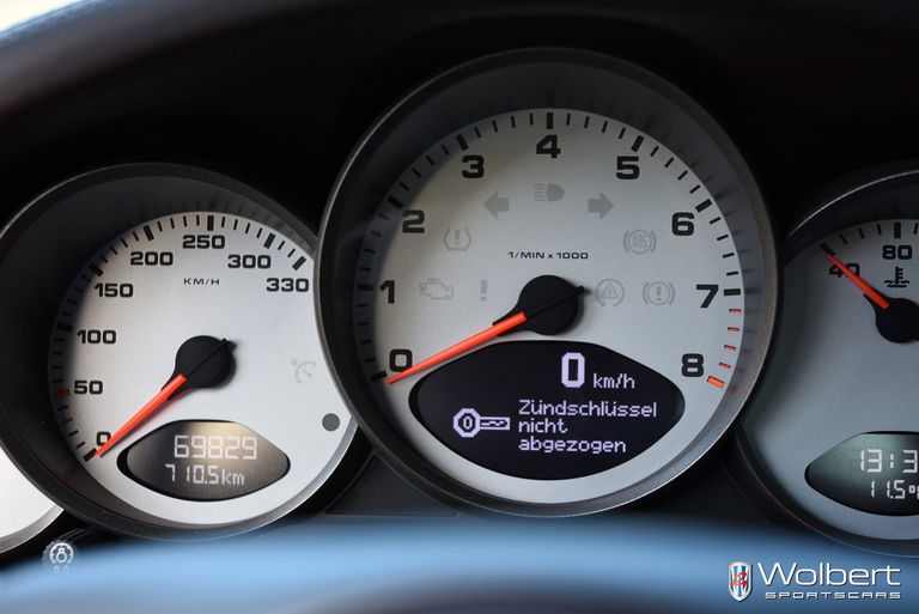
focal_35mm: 72
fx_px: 1839
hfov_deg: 28.1
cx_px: 460
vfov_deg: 19.0
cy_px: 307
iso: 100
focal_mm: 48
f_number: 4.5
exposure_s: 1/30
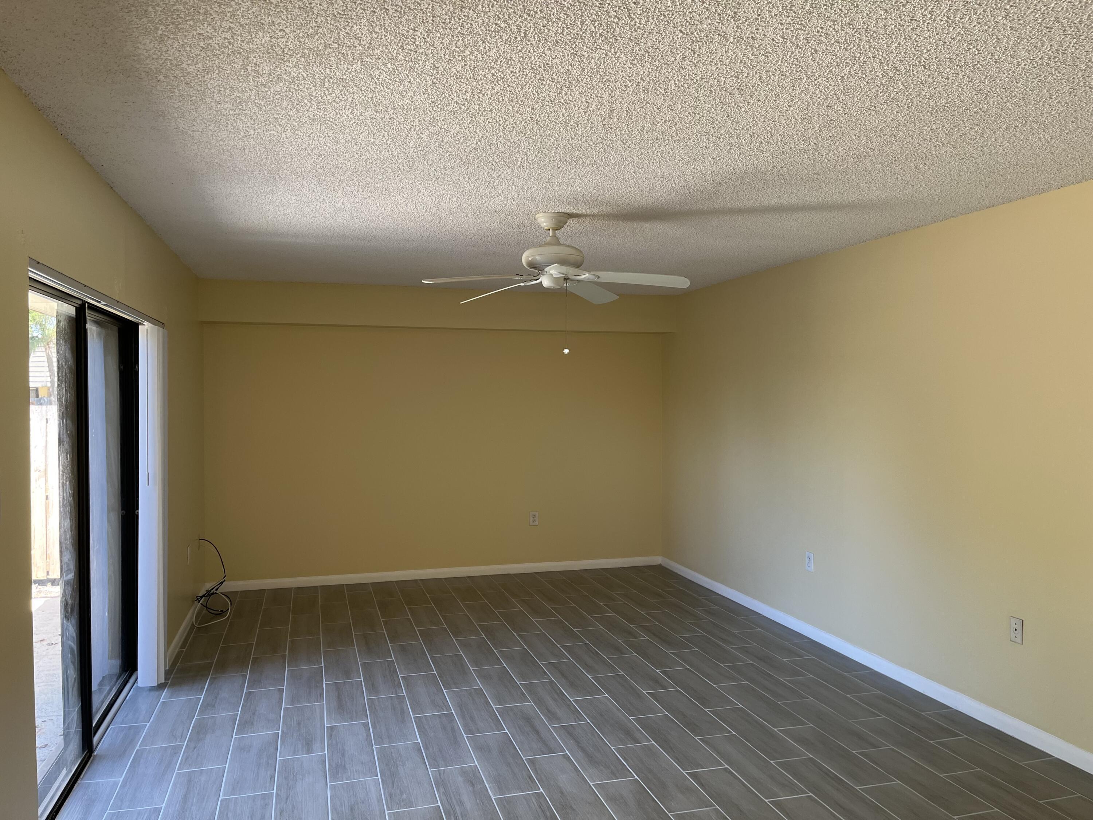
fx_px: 821
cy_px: 410
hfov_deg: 67.3
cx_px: 546
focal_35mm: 26
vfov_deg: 53.1
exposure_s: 1/120
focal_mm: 5.1
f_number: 1.6
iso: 100
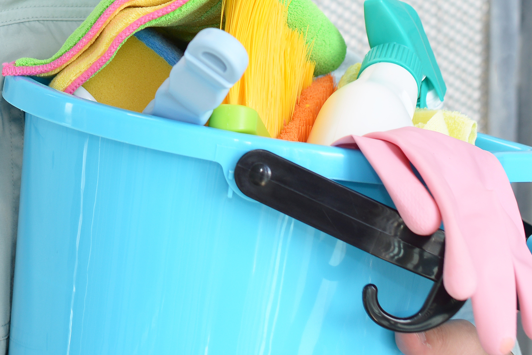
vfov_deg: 8.2
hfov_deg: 12.4
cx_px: -9
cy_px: -215
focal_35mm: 164
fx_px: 2424
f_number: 5
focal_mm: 50
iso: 160
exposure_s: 1/100
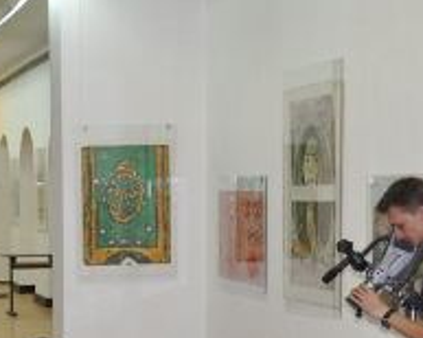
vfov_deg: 13.4
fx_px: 1426
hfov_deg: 16.5
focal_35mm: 114
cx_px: -20
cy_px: 313
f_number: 3.8
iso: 200
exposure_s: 1/50
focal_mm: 24
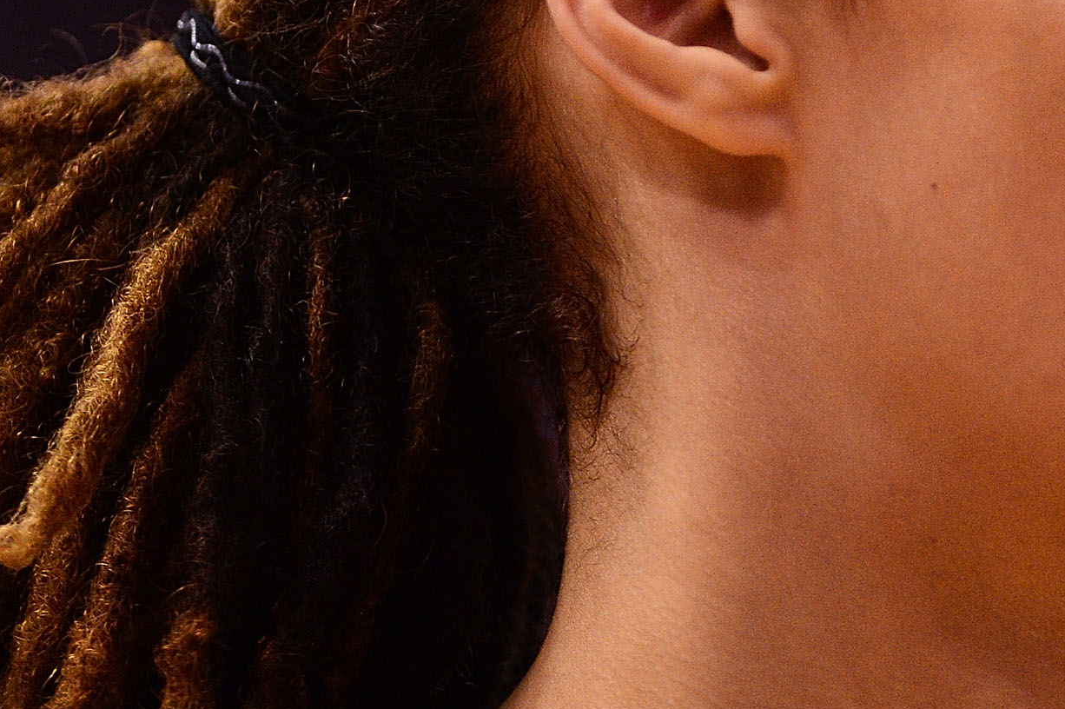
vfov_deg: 1.9
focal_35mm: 734
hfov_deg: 2.8
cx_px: 1094
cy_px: 51
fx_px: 21702
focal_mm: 300
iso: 3200
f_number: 3.5
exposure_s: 1/800
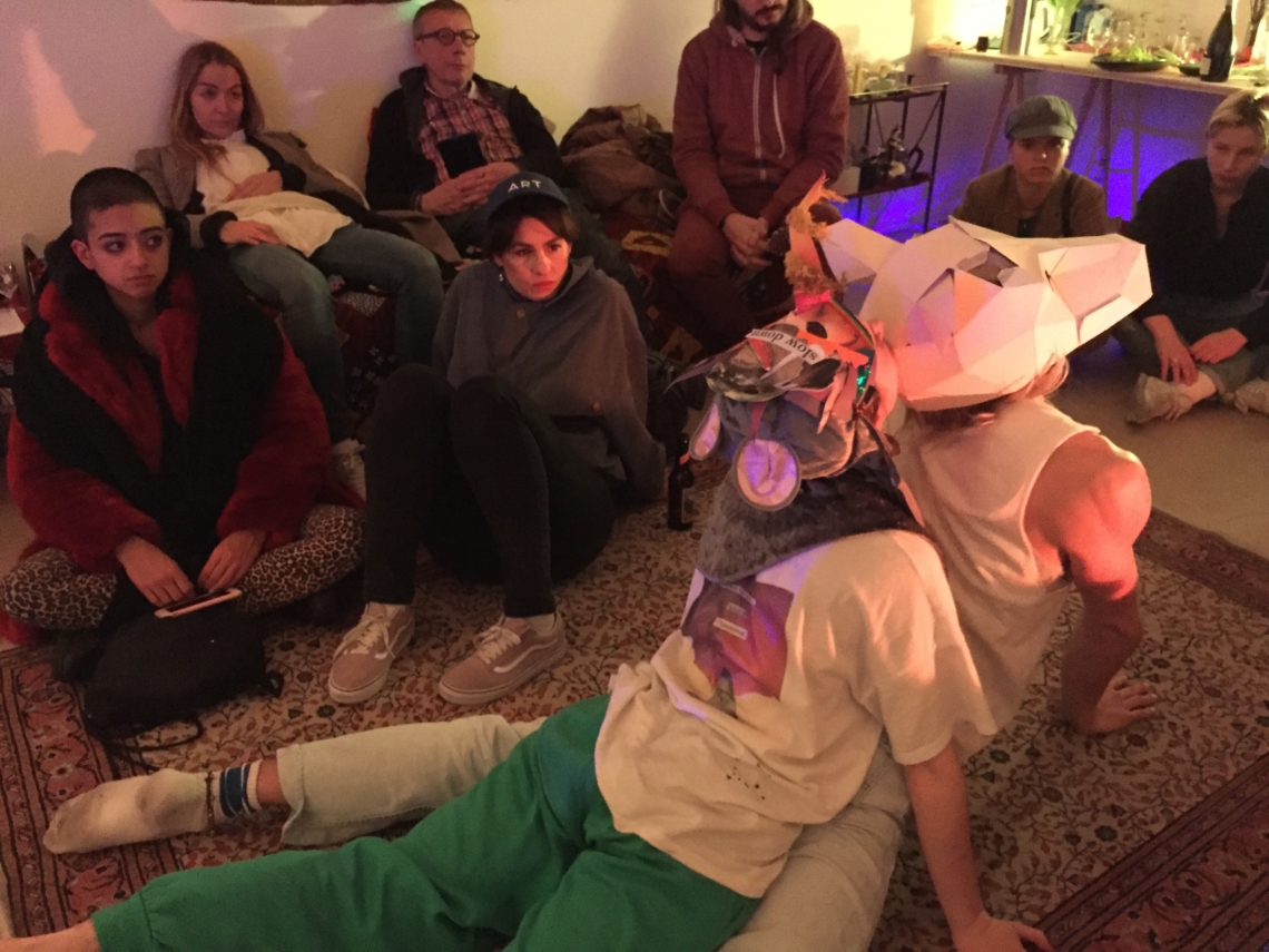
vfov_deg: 48.2
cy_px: 476
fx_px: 1063
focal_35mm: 29
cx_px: 634
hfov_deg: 61.7
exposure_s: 1/17
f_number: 2.2
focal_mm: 4.15
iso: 1600
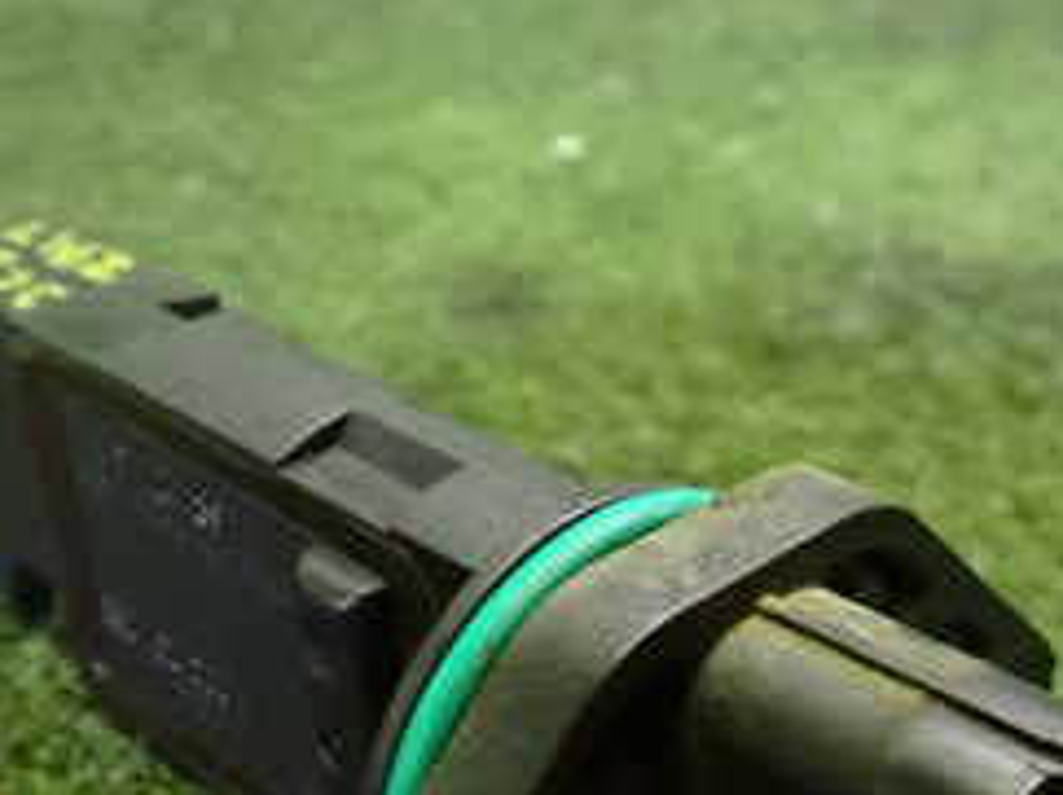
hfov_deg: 31.2
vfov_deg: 22.5
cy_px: 839
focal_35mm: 62
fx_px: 1902
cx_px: 575
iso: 1250
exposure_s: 1/60
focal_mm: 4.5
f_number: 2
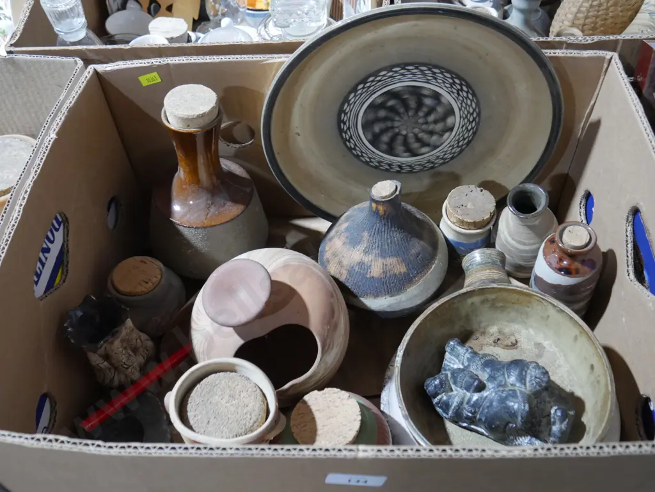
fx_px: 644
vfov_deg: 41.8
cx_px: 328
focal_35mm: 34
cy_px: 246
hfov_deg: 53.9
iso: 1600
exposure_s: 1/60
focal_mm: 17
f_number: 4
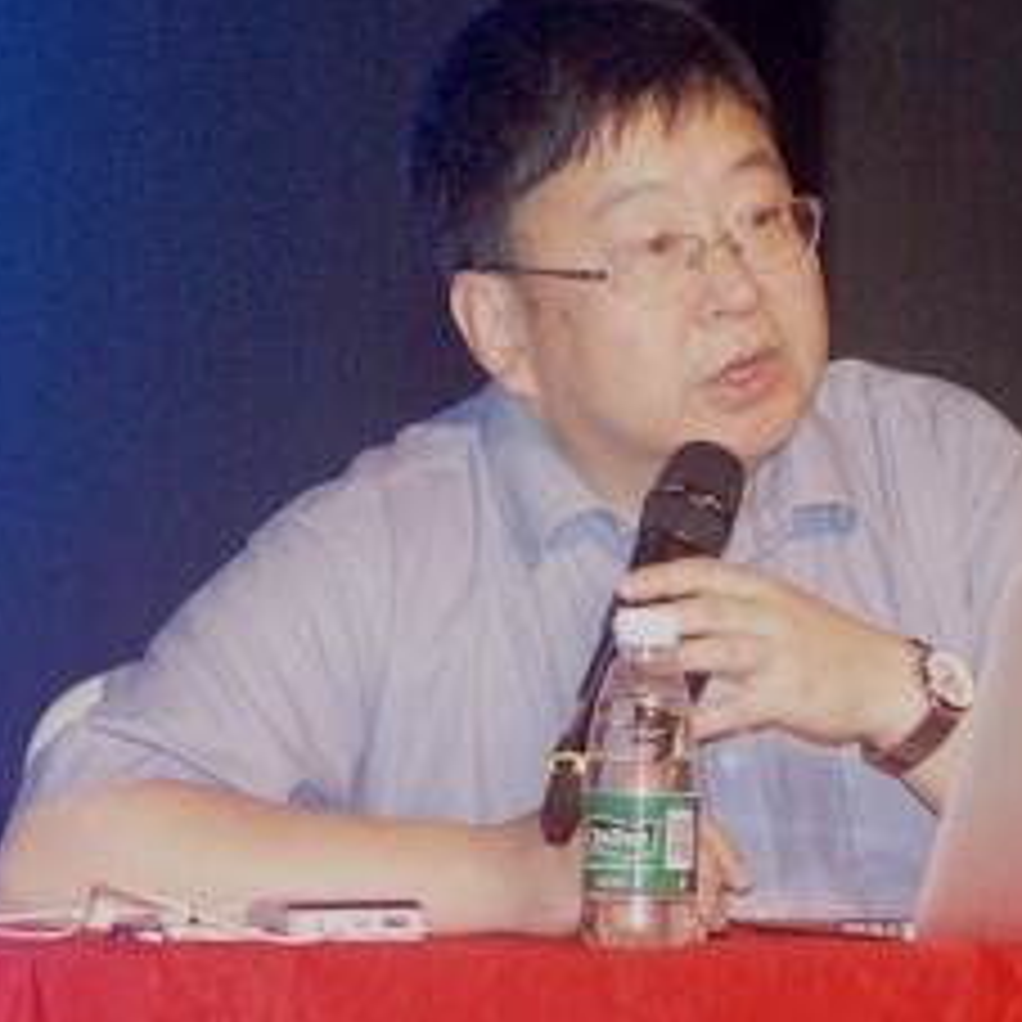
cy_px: 594
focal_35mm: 421
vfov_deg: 4.2
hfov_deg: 4.2
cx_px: 945
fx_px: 14062
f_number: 5.6
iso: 1600
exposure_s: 1/125
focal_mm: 150
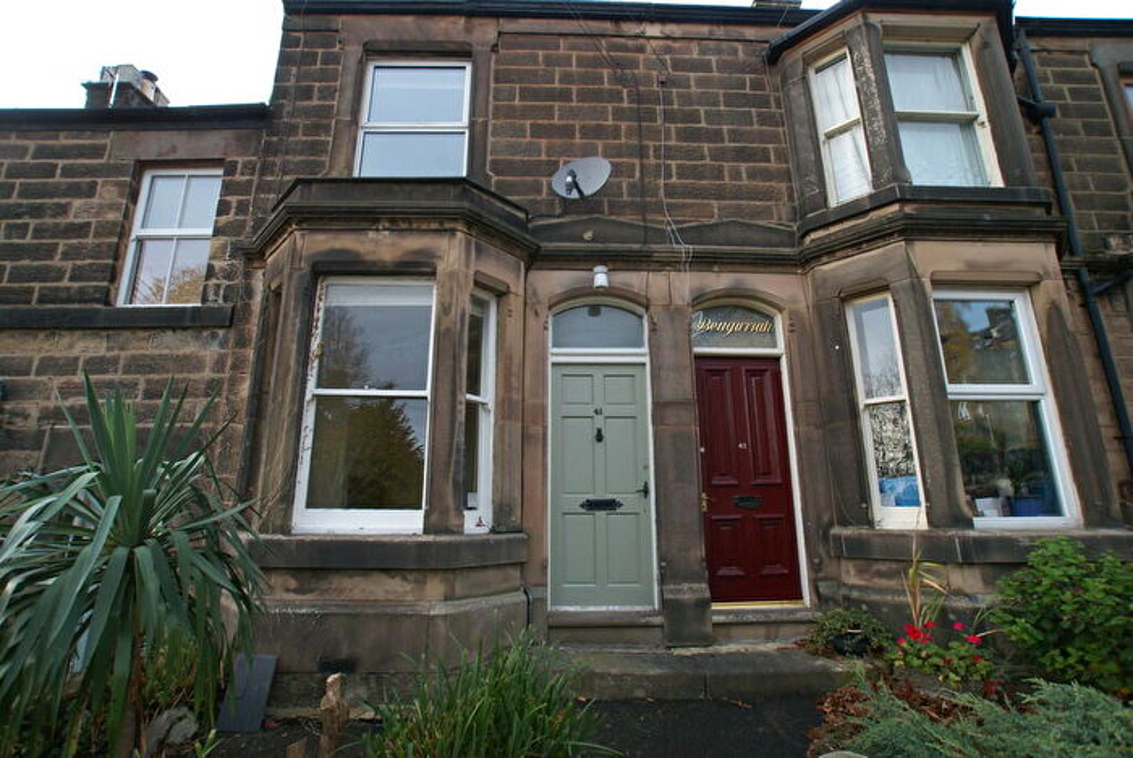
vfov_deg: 72.2
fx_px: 520
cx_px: 566
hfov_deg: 94.9
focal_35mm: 16
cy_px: 379
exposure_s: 1/30
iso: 125
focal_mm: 11
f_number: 4.5
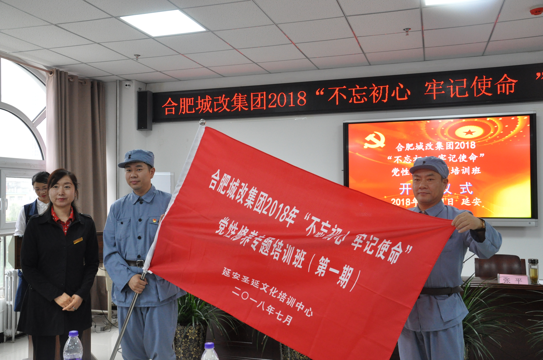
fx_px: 542
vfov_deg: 36.8
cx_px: 272
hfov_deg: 53.2
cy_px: 180
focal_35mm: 36
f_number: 7.1
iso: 1250
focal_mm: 24
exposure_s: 1/50
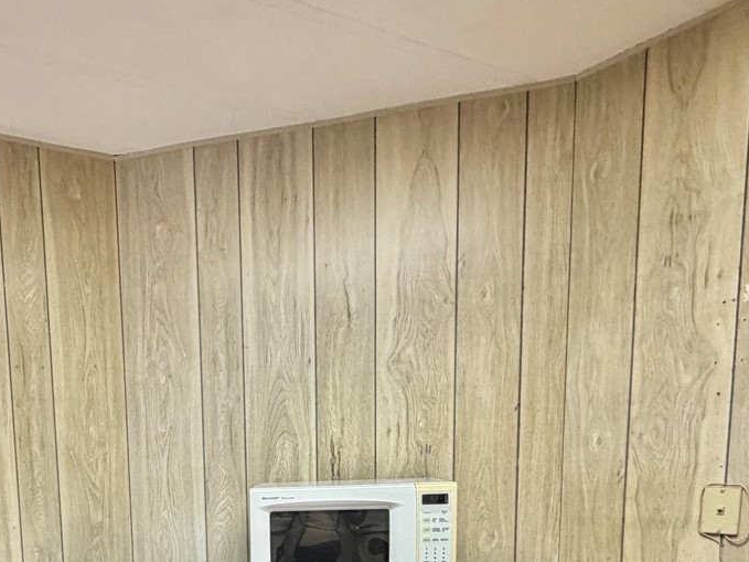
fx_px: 714
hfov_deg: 51.8
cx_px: 149
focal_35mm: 33
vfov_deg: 38.3
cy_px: 559
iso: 250
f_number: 2.2
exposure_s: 1/60
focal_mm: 2.22
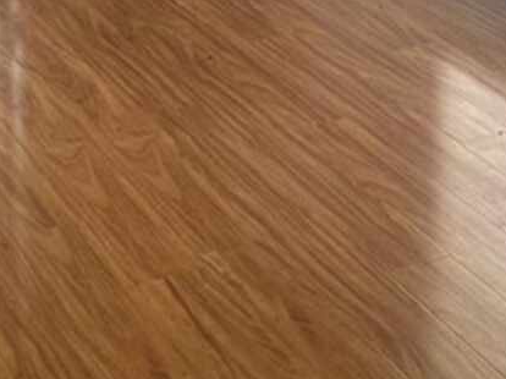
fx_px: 1446
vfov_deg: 13.9
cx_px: 172
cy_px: -210
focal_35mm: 99
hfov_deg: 19.8
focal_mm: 6.86
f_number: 1.78
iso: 125
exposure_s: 1/121
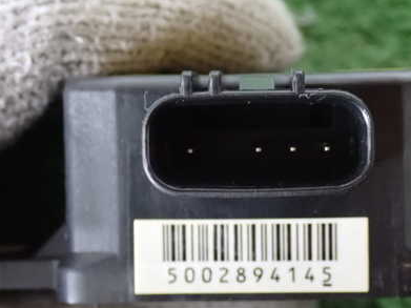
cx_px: 247
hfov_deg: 22.0
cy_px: 177
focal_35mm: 89
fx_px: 1056
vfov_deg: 16.6
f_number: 3.5
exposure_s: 1/15
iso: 1600
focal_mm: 10.35
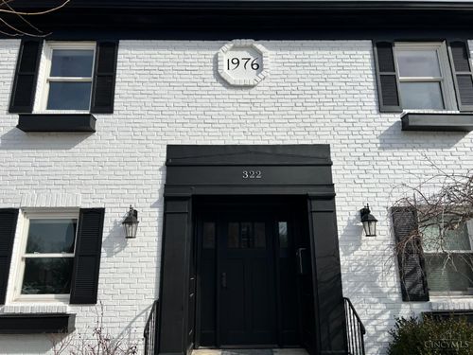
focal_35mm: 26
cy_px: 178
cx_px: 236
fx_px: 355
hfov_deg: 67.3
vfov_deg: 53.1
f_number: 1.5
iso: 50
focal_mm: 5.7
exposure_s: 1/8000
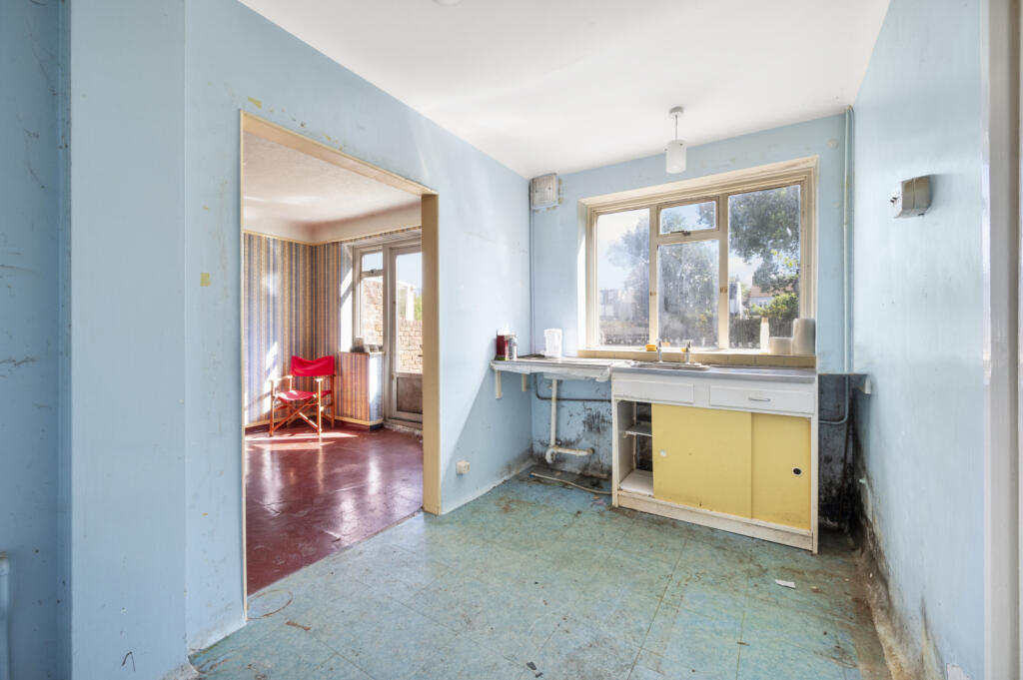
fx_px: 398
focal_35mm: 14
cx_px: 512
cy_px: 340
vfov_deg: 81.1
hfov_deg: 104.3
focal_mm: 14
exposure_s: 1/4
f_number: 16
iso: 200
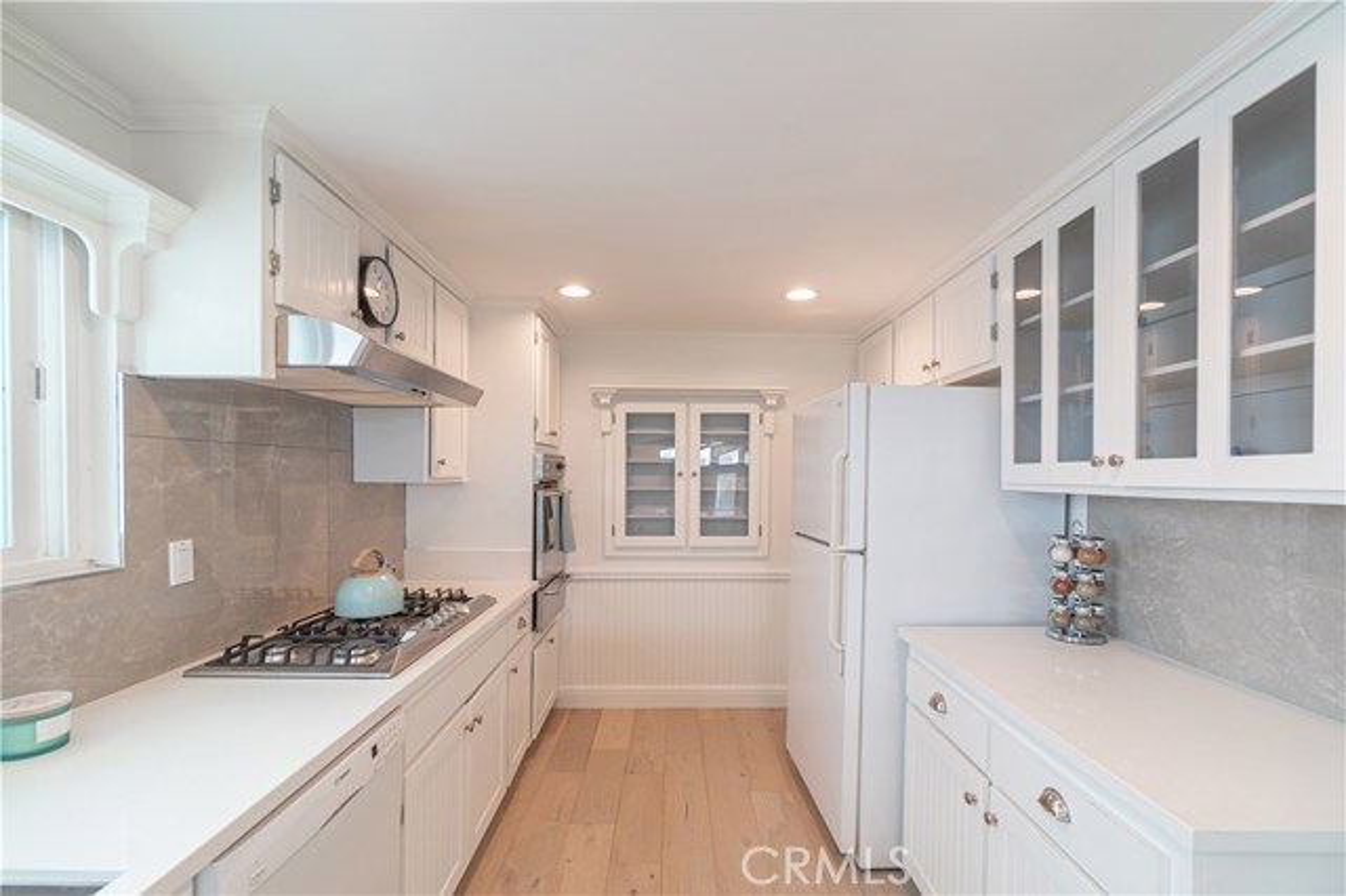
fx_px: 561
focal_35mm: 15
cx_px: 673
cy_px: 448
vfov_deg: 77.3
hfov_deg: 100.4
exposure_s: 1/6
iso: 100
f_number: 7.1
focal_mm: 10
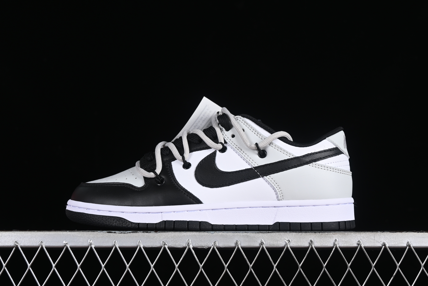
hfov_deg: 27.0
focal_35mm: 75
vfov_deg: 18.2
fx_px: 892
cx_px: 214
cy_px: 143
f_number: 7.1
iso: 160
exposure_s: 1/80
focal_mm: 50
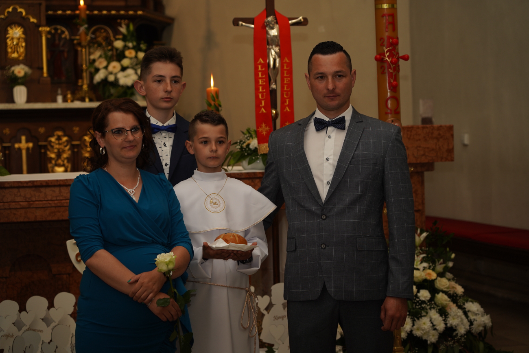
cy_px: 176
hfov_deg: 25.1
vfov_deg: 16.9
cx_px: 264
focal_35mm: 81
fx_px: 1190
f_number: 4
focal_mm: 81
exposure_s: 1/100
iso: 400
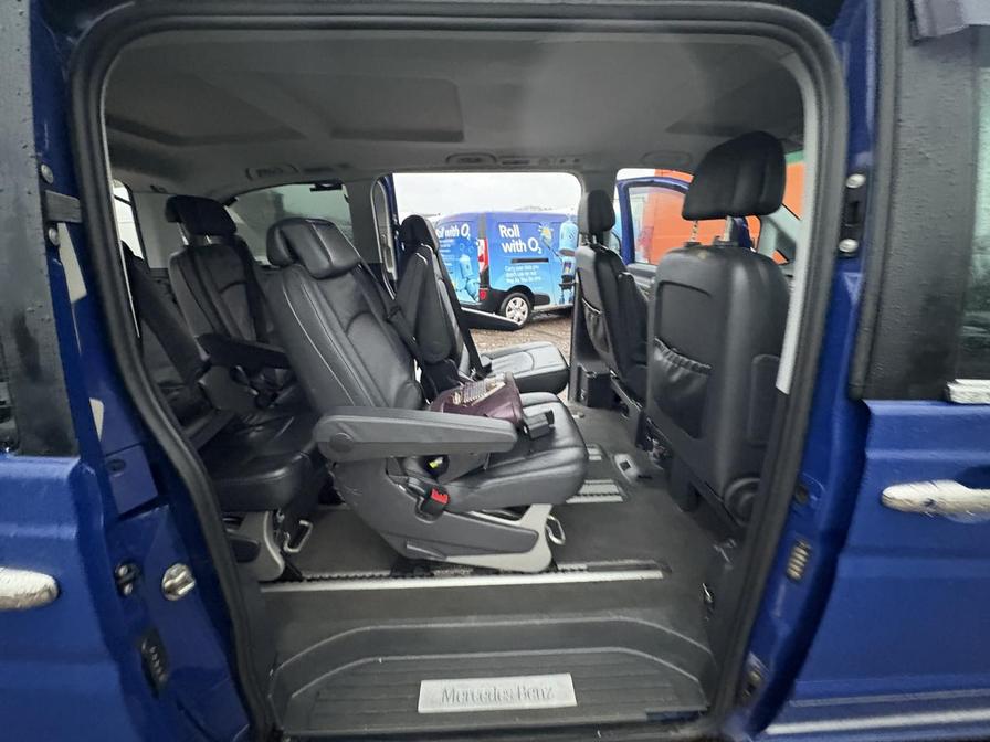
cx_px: 495
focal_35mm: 14
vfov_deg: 85.7
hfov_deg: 102.1
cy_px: 371
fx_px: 400
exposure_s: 1/30
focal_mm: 2.22
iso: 1000
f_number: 2.2
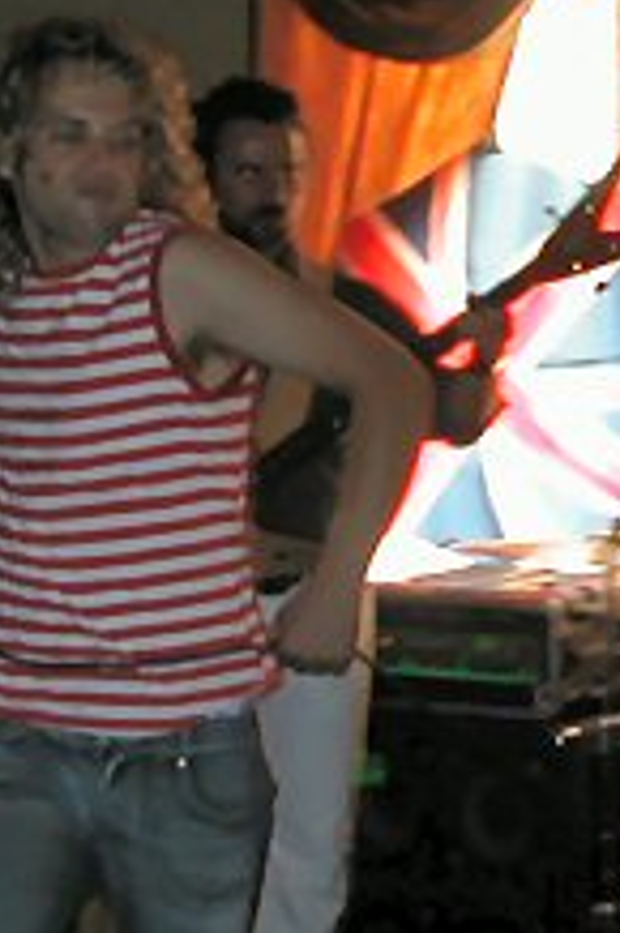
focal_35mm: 113
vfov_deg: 18.1
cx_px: 812
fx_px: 2924
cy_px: 496
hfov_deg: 11.8
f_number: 2.7
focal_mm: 5.6
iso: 100
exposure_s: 1/30
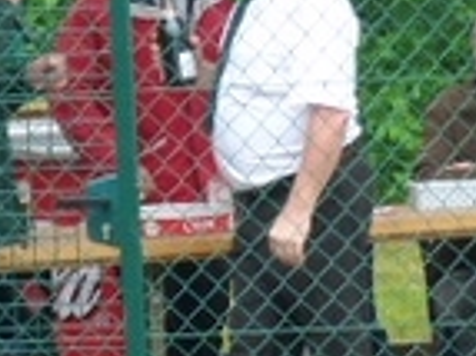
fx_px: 6403
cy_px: 303
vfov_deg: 3.2
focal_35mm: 466
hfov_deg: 4.3
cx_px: 130
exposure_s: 1/60
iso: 160
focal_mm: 20
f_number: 3.5
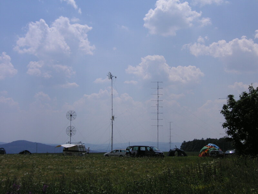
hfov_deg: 38.2
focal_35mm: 50
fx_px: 373
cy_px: 97
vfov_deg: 29.1
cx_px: 129
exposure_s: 1/500
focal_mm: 8.4
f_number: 8
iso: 50
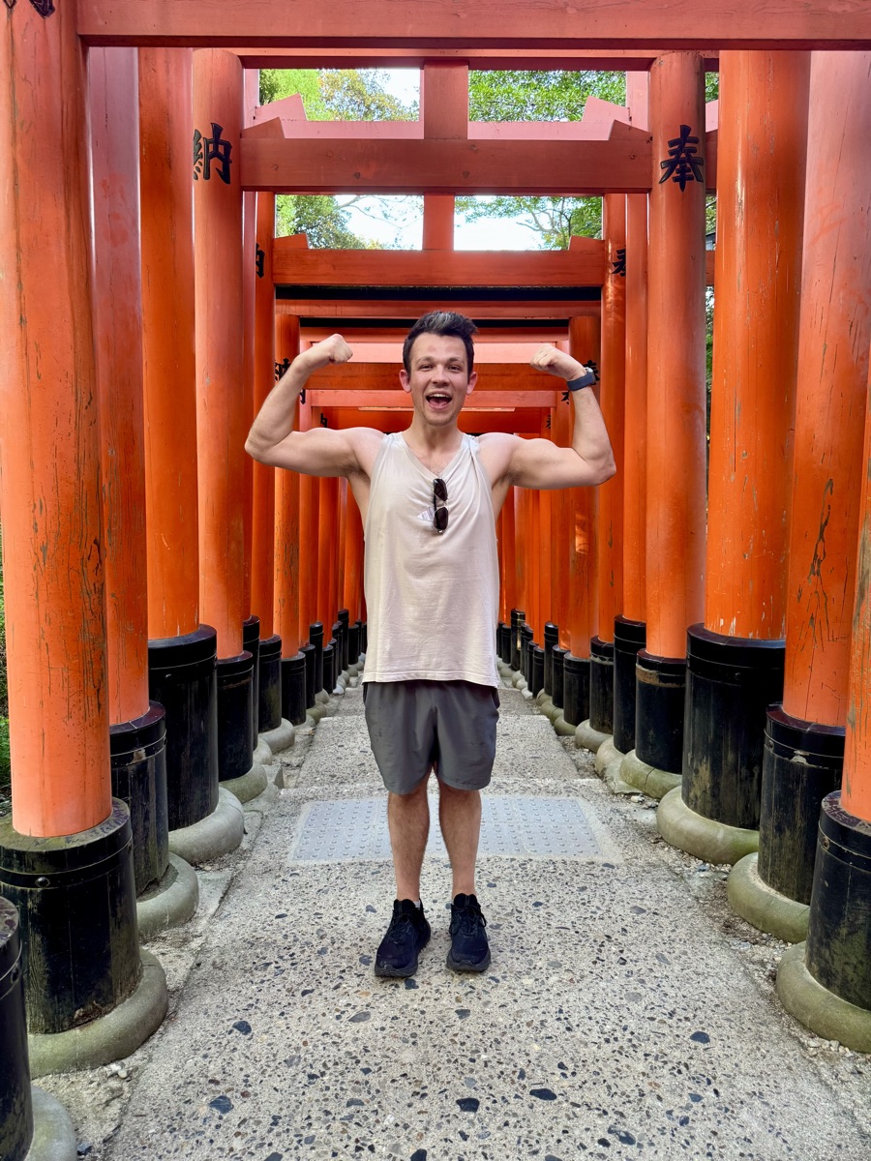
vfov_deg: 71.6
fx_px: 805
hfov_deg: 56.8
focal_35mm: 24
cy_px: 580
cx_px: 436
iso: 200
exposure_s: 1/70
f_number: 1.78
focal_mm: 6.76
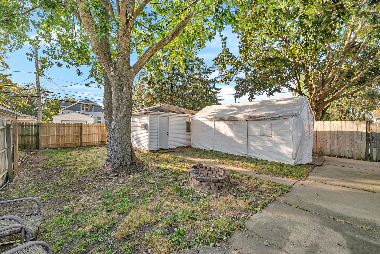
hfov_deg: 104.3
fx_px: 148
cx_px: 190
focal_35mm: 14
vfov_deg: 81.2
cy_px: 127
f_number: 8
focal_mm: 14
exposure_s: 1/200
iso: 500
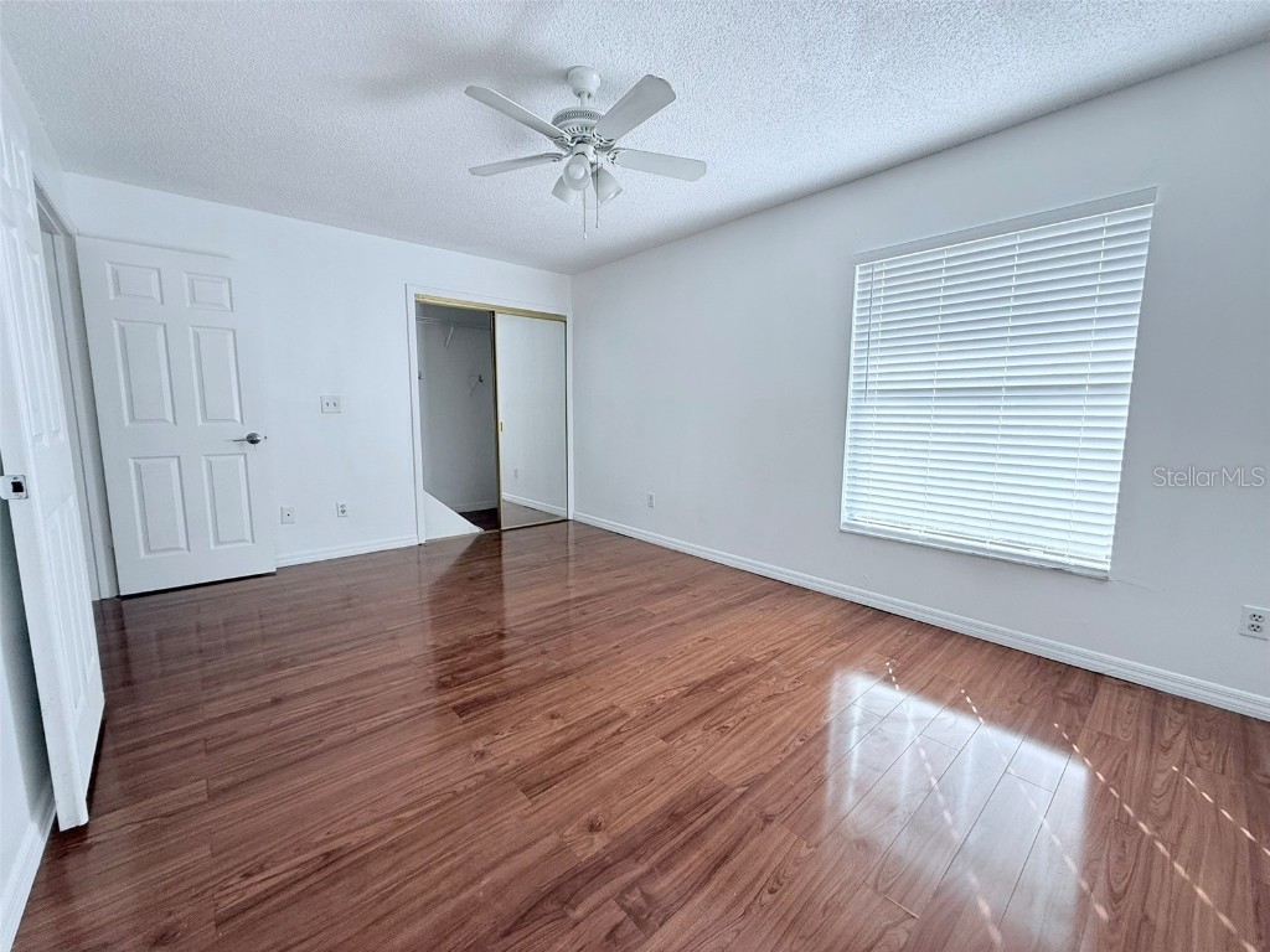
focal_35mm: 14
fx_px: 514
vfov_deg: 85.7
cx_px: 635
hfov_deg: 102.1
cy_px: 476
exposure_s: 1/99
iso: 100
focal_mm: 2.22
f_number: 2.2
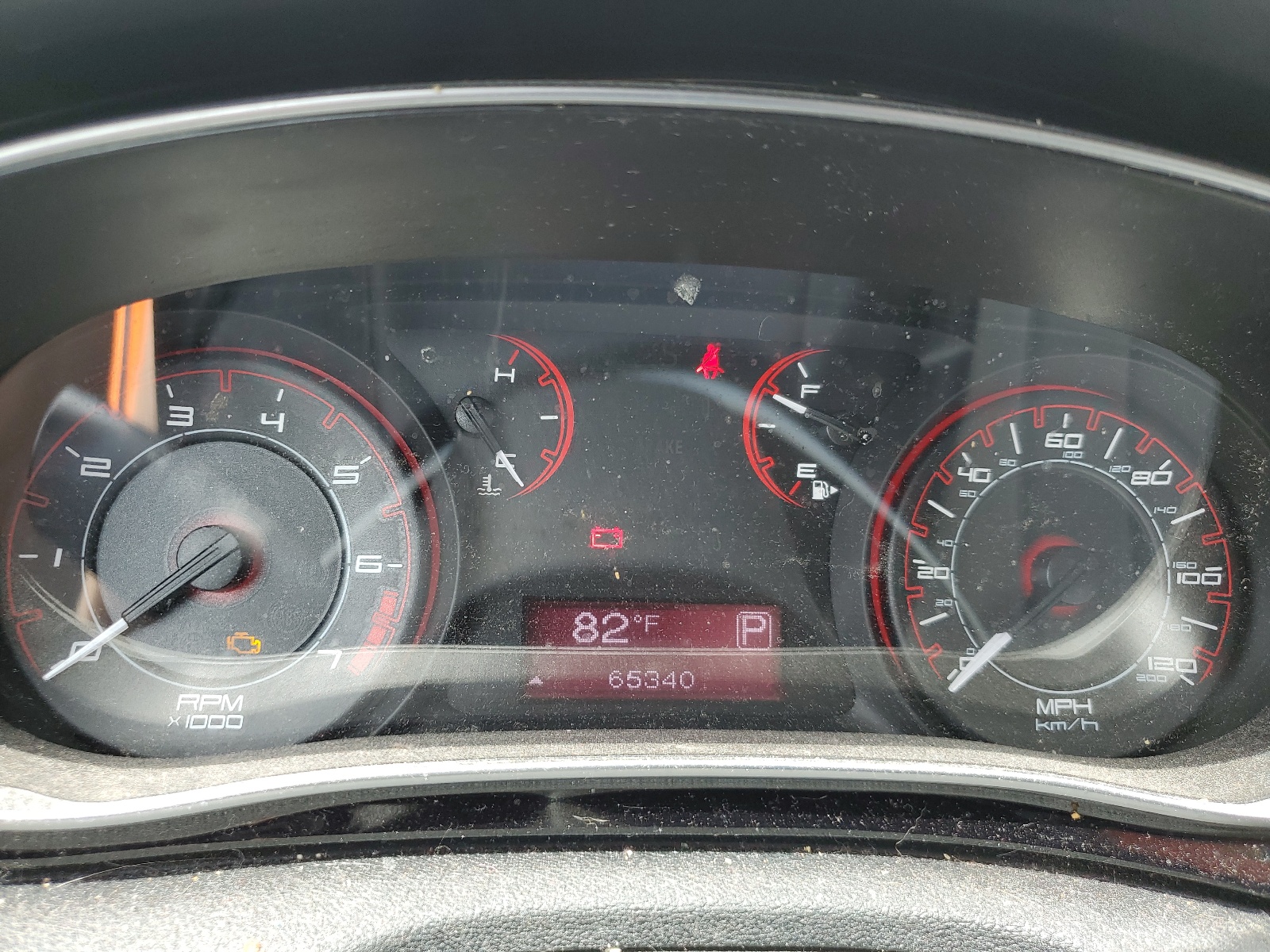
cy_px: 476
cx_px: 635
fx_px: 954
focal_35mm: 26
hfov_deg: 67.3
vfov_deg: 53.1
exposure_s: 1/125
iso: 50
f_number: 1.5
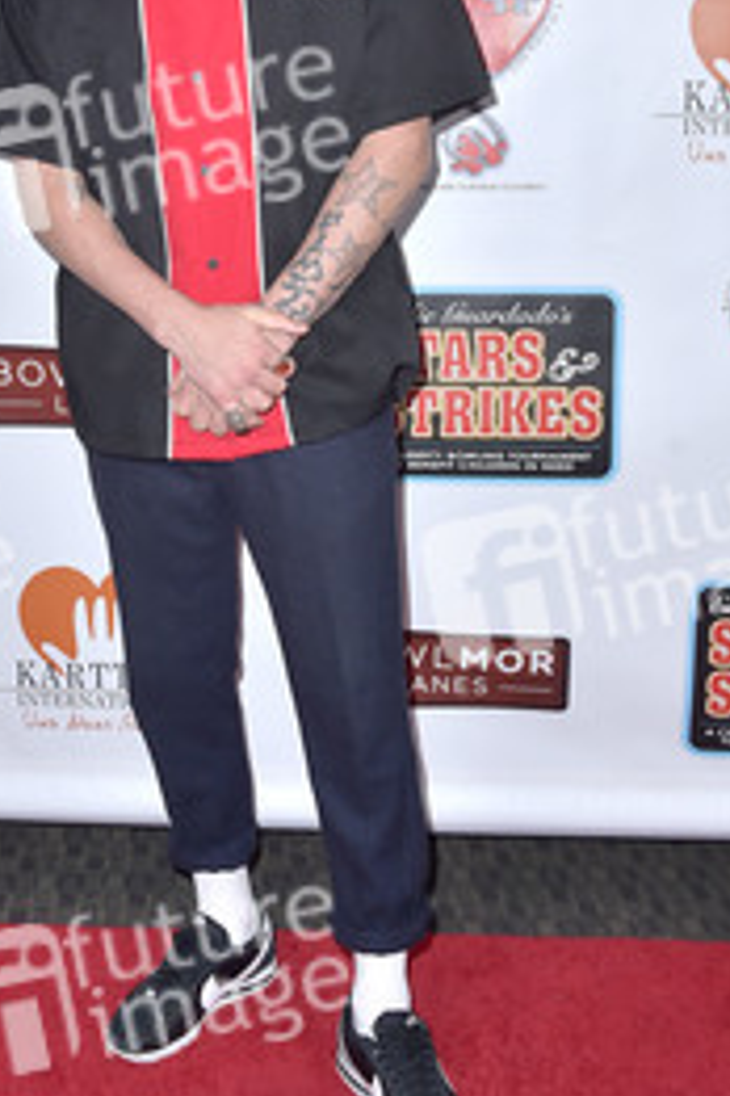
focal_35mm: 49
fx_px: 1490
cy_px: 357
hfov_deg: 27.4
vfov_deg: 39.8
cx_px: 258
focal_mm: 32
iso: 320
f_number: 7.1
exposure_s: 1/250
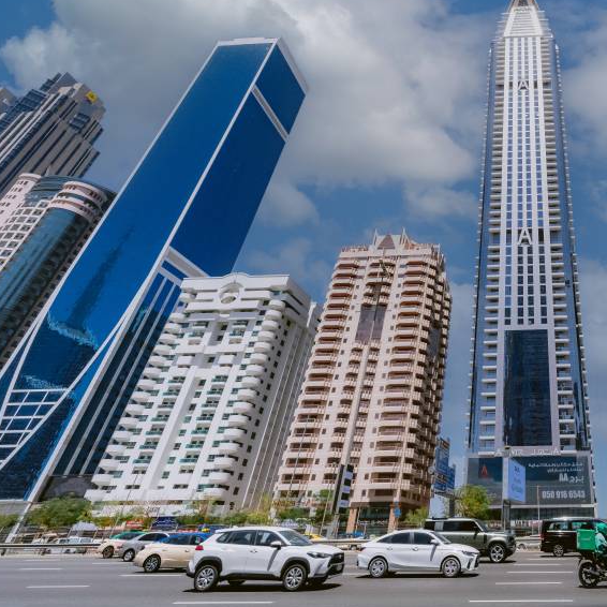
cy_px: 257
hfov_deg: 62.7
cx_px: 525
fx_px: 417
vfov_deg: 71.7
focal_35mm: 21
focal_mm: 14
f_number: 14
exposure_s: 1/1250
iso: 640
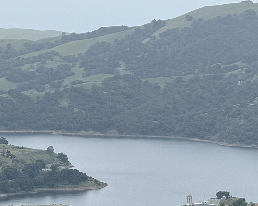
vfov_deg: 5.4
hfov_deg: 6.8
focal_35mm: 286
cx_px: 142
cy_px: 171
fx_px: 2184
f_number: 2.8
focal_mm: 15.66
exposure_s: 1/990
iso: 64
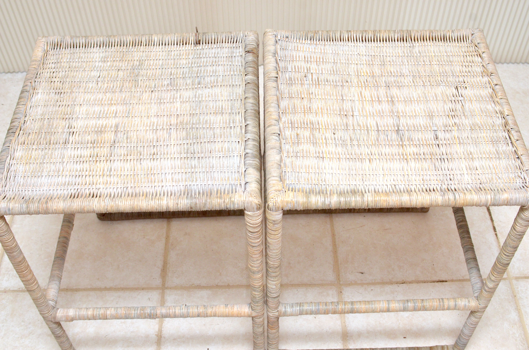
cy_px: 175
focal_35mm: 42
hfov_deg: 46.5
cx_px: 264
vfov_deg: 31.8
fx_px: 616
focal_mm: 28
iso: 800
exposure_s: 1/160
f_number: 8
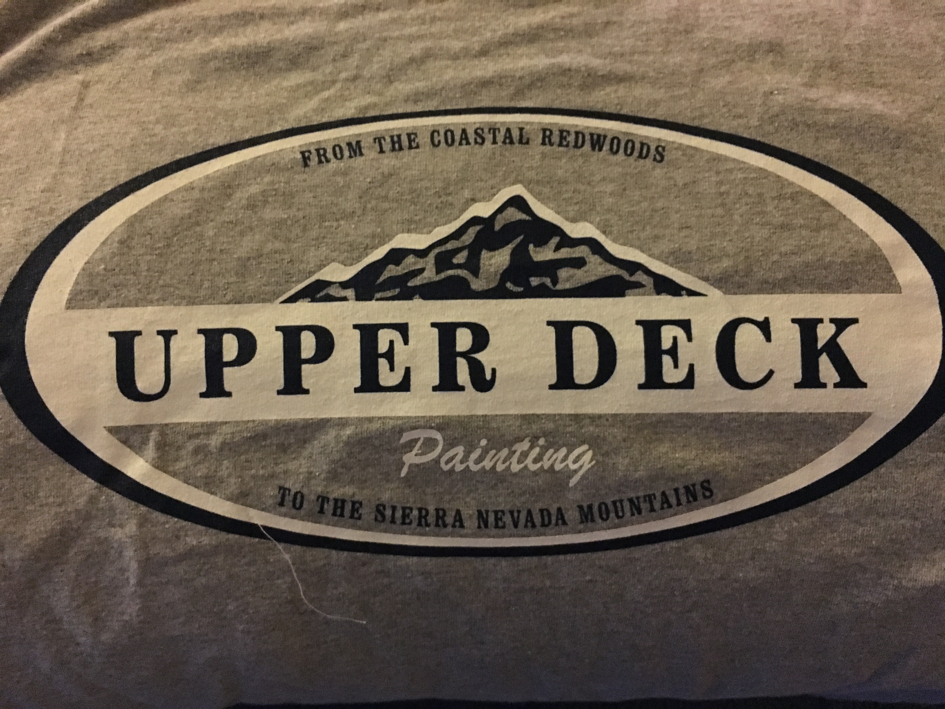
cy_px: 354
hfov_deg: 61.7
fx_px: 792
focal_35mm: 29
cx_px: 472
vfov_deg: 48.2
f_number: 2.2
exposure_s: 1/15
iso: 800
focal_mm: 4.15
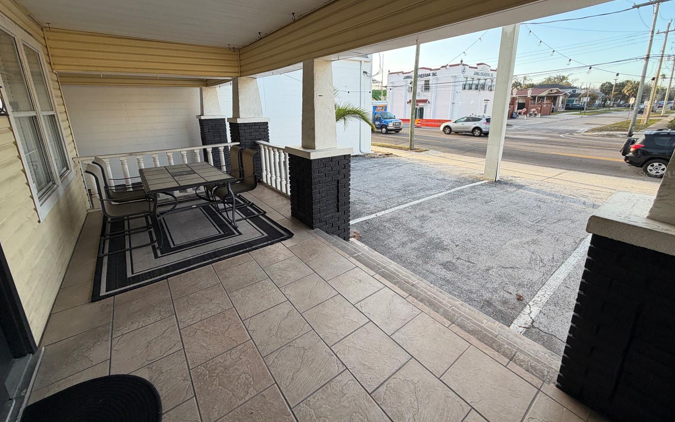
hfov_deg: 101.5
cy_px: 174
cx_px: 338
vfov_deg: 74.2
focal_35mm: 15
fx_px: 276
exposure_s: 1/143
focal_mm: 2.22
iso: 40
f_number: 2.2
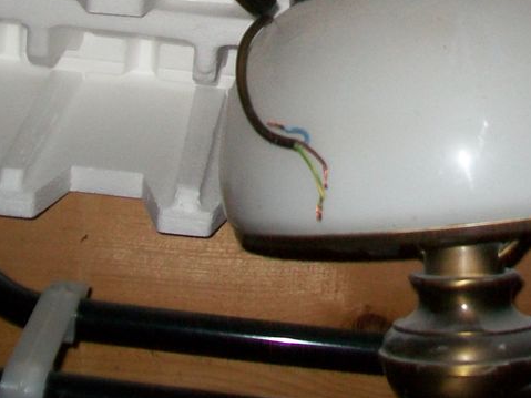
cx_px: 427
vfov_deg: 20.1
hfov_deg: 26.9
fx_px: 1089
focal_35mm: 71
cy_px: 0
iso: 160
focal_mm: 6.1
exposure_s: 1/60
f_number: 2.7
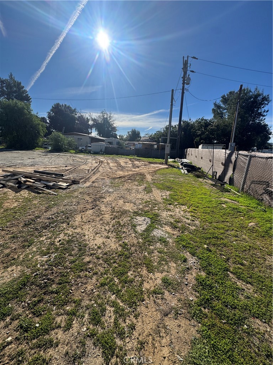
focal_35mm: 14
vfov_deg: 102.1
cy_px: 182
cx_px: 136
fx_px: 147
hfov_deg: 85.7
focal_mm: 2.22
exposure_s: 1/2342
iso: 50
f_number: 2.2
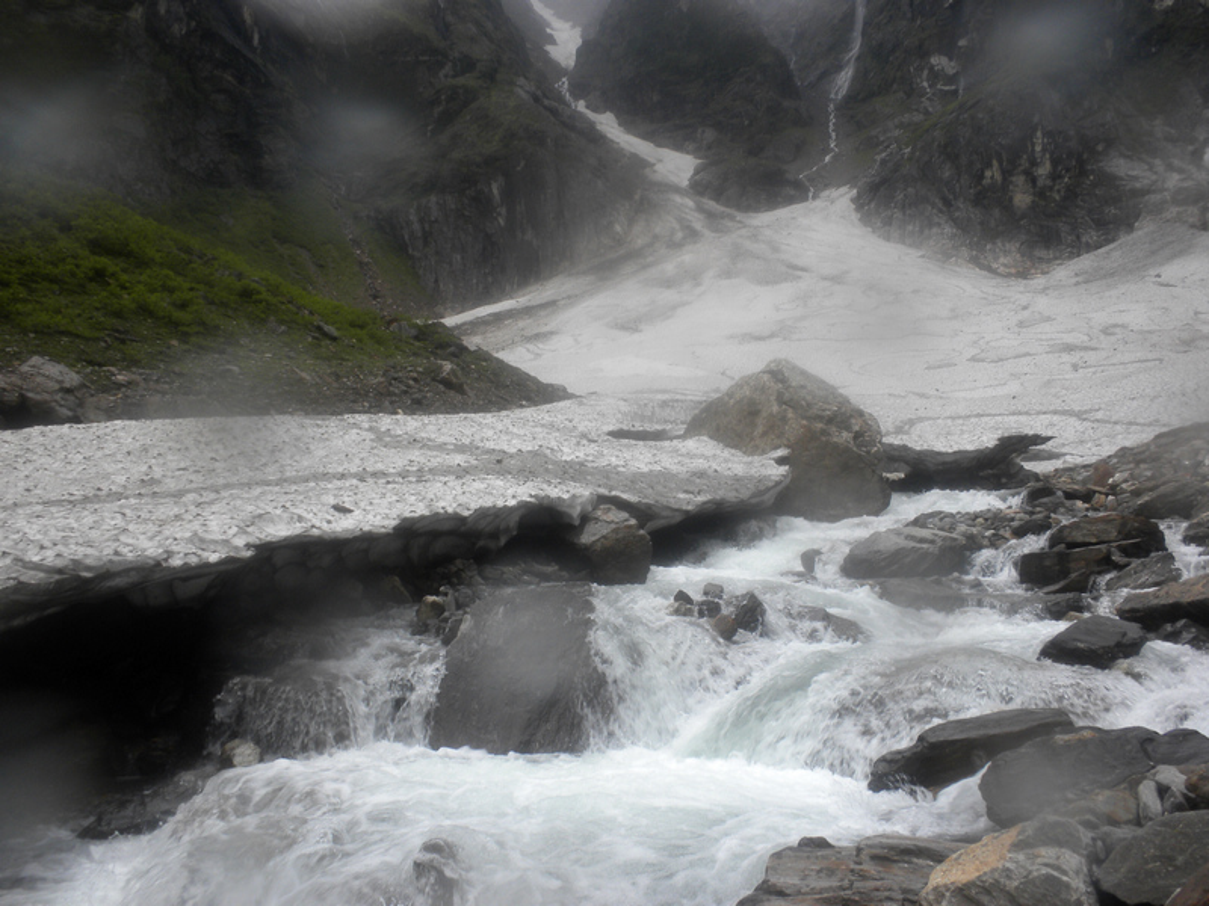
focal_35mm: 37
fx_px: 1292
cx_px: 604
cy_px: 453
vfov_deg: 38.7
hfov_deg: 50.1
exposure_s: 1/78.3
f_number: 10
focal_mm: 6.6
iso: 64
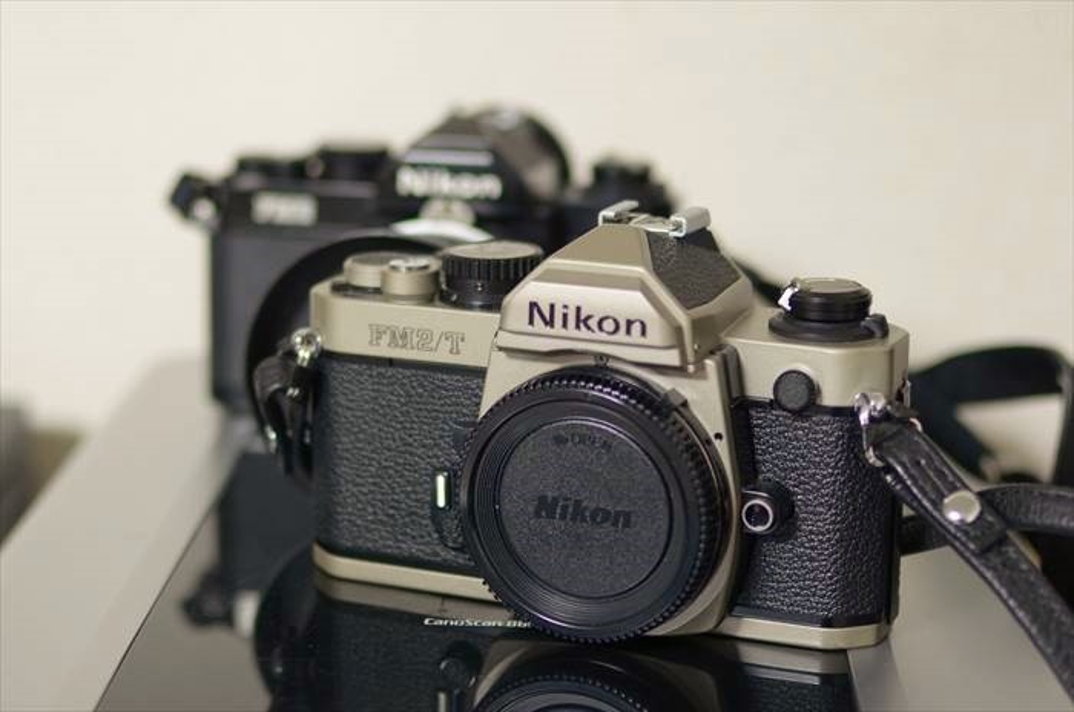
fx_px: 1563
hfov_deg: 37.9
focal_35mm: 52
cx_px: 537
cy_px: 356
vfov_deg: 25.7
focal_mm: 35
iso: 400
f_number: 2.2
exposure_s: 1/25
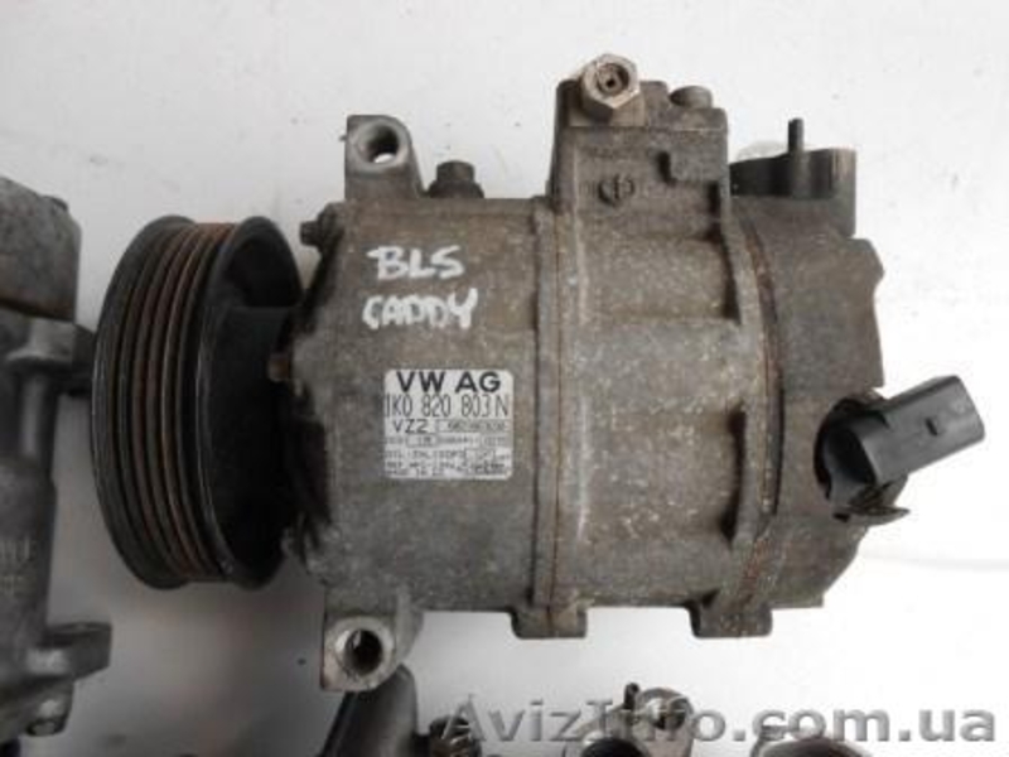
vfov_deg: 53.1
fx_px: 758
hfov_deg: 67.3
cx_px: 504
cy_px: 378
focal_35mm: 26
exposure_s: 1/200
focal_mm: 4.6
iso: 80
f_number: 3.5
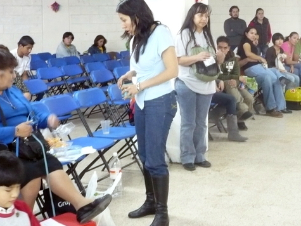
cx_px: 203
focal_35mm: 59
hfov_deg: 32.4
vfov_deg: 24.5
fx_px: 513
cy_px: 55
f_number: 2.8
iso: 400
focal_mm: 5.8
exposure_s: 1/10
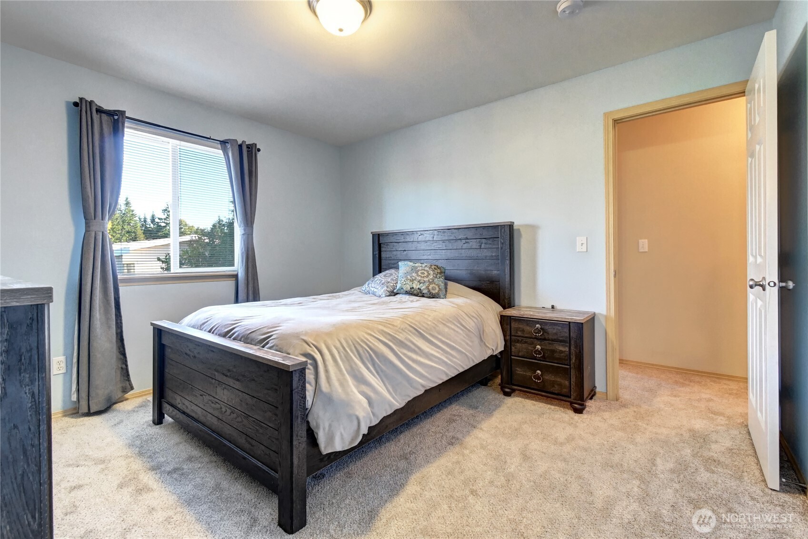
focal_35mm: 15
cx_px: 404
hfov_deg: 100.4
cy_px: 270
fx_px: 337
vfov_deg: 77.3
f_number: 11
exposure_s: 1/3.33
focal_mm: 10
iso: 3200
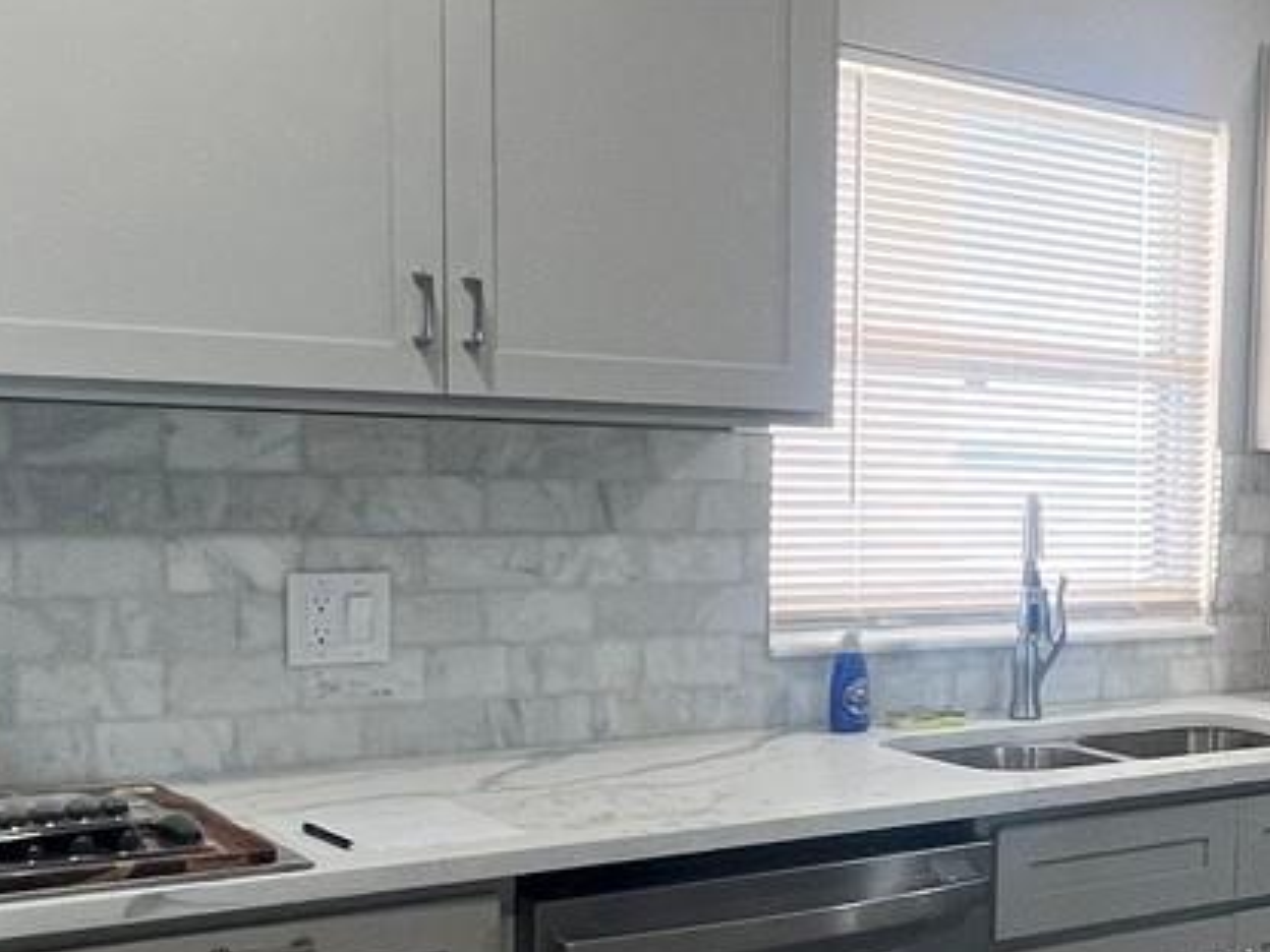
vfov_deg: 28.9
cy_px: 626
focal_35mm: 50
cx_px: 1429
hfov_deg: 33.0
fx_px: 1834
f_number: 1.8
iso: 100
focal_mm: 1.57
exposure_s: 1/120
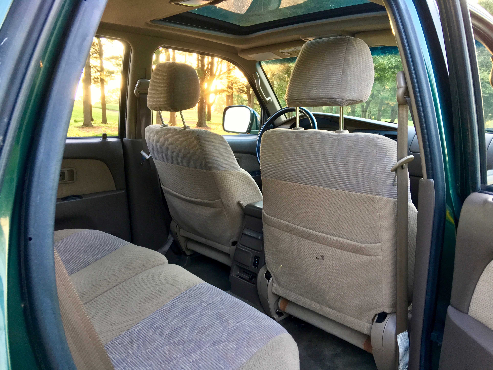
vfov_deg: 48.2
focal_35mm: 29
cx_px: 246
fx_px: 413
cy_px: 185
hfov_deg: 61.7
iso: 100
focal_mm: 4.15
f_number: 2.2
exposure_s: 1/30
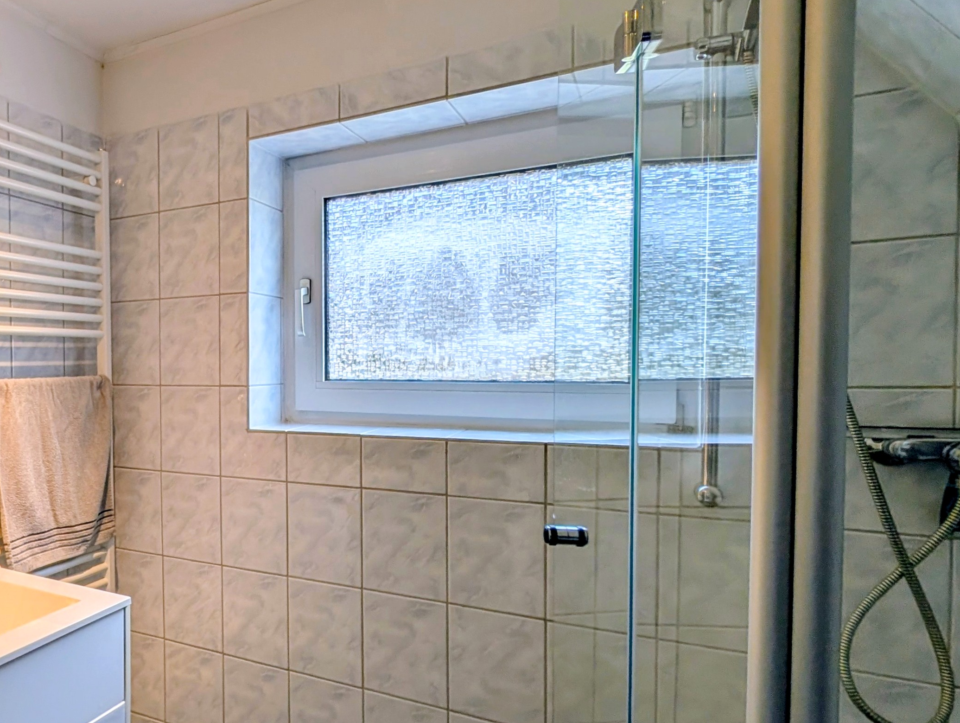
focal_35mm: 23
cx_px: 177
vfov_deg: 58.9
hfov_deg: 66.3
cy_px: 395
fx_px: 639
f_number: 1.95
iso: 40
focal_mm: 2.23
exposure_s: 1/122
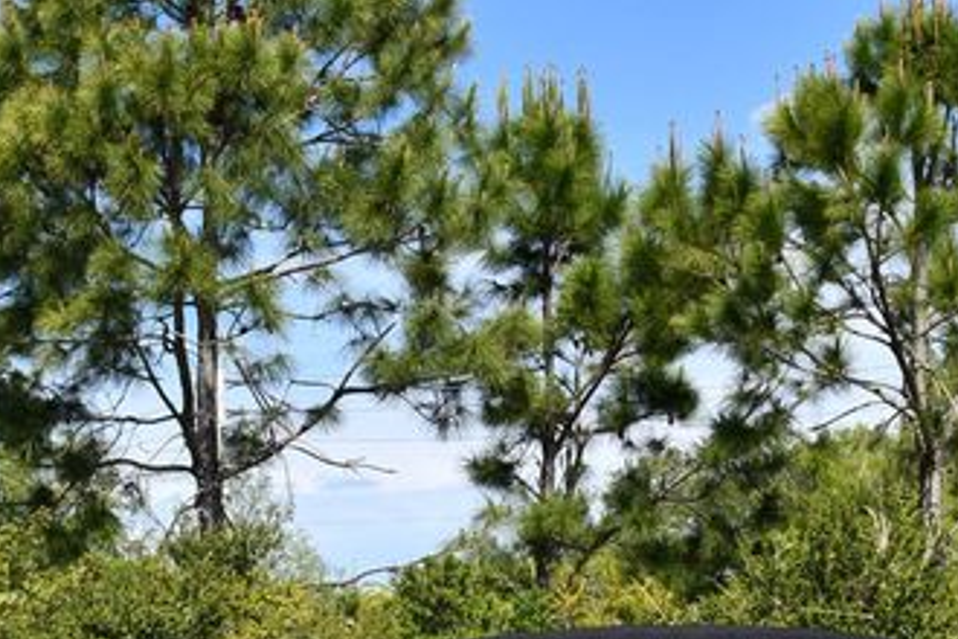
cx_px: 528
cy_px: 616
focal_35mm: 101
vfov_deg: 13.4
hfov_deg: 20.2
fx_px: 2688
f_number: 8
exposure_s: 1/250
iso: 110
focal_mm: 26
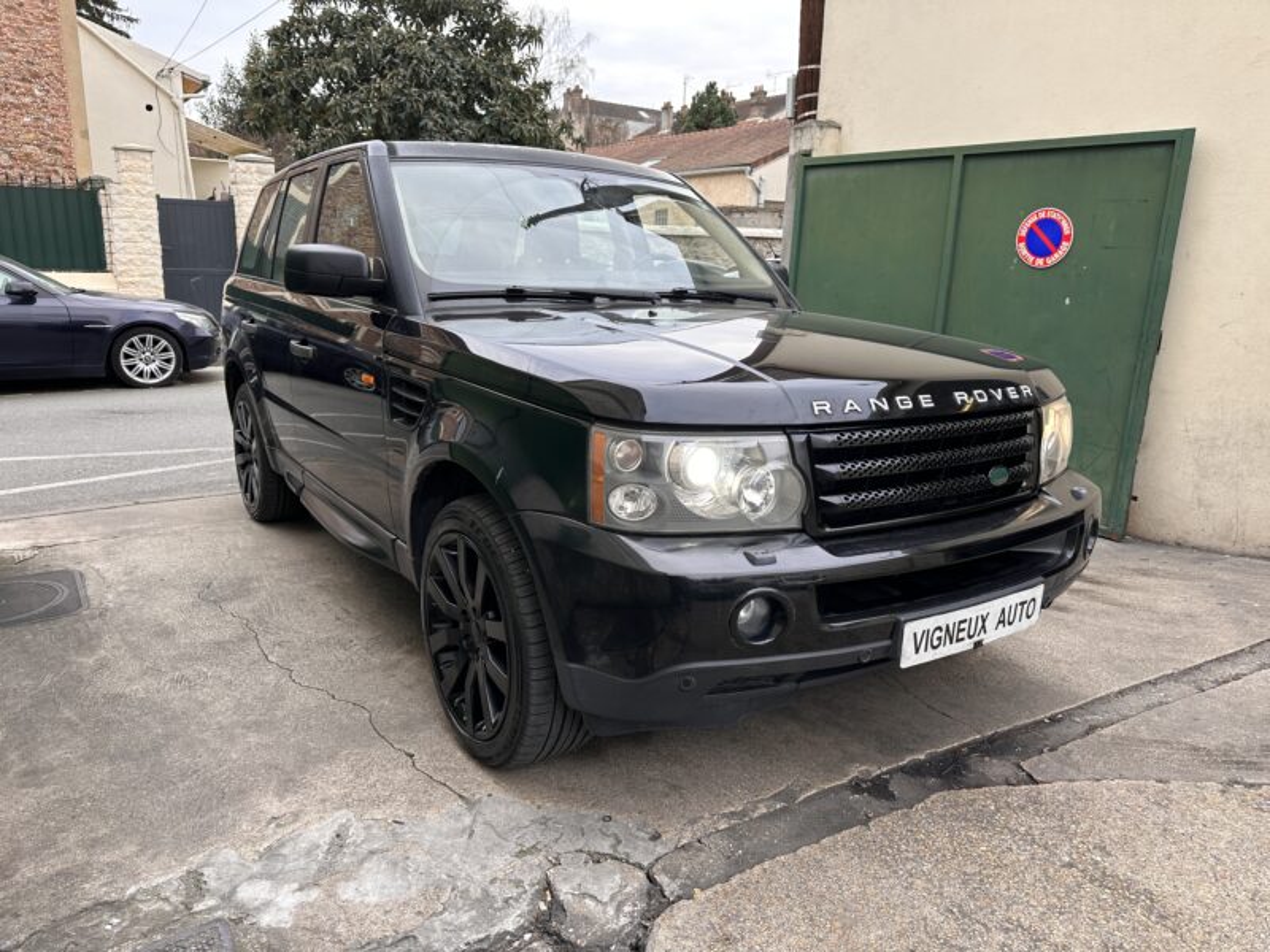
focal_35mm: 24
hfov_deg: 71.6
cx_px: 635
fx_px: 881
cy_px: 476
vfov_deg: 56.8
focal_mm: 6.86
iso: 64
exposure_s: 1/143
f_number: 1.78
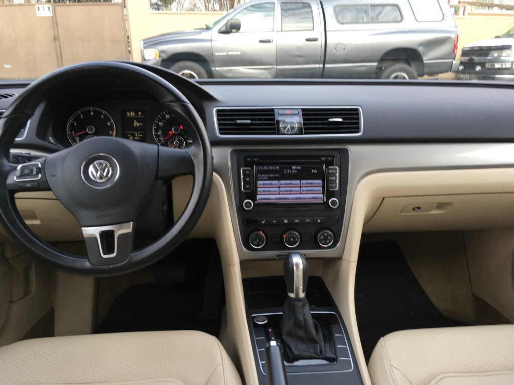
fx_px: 431
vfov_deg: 48.2
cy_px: 192
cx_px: 257
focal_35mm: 29
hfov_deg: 61.7
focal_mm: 4.15
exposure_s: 1/60
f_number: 2.2
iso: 25
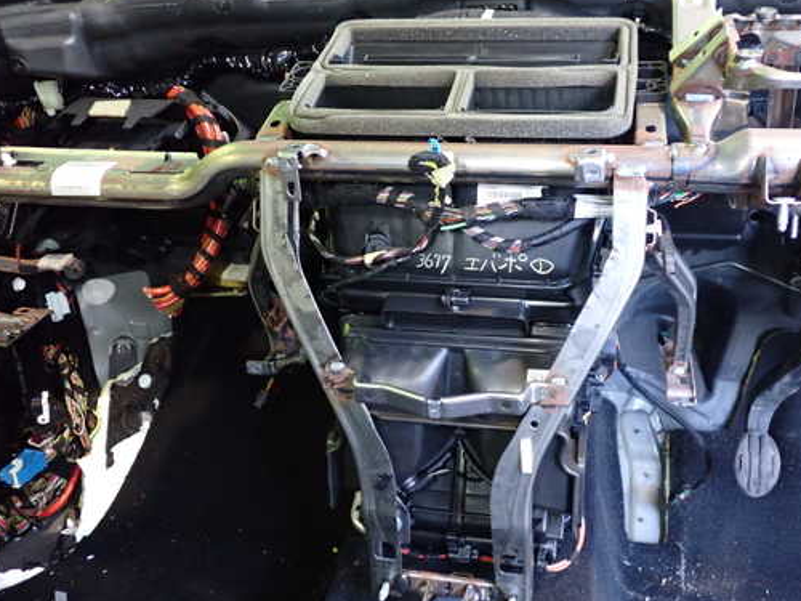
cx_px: 434
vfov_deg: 39.6
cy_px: 287
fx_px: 833
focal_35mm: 36
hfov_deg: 51.3
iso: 800
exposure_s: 1/30
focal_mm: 5.4
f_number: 2.3
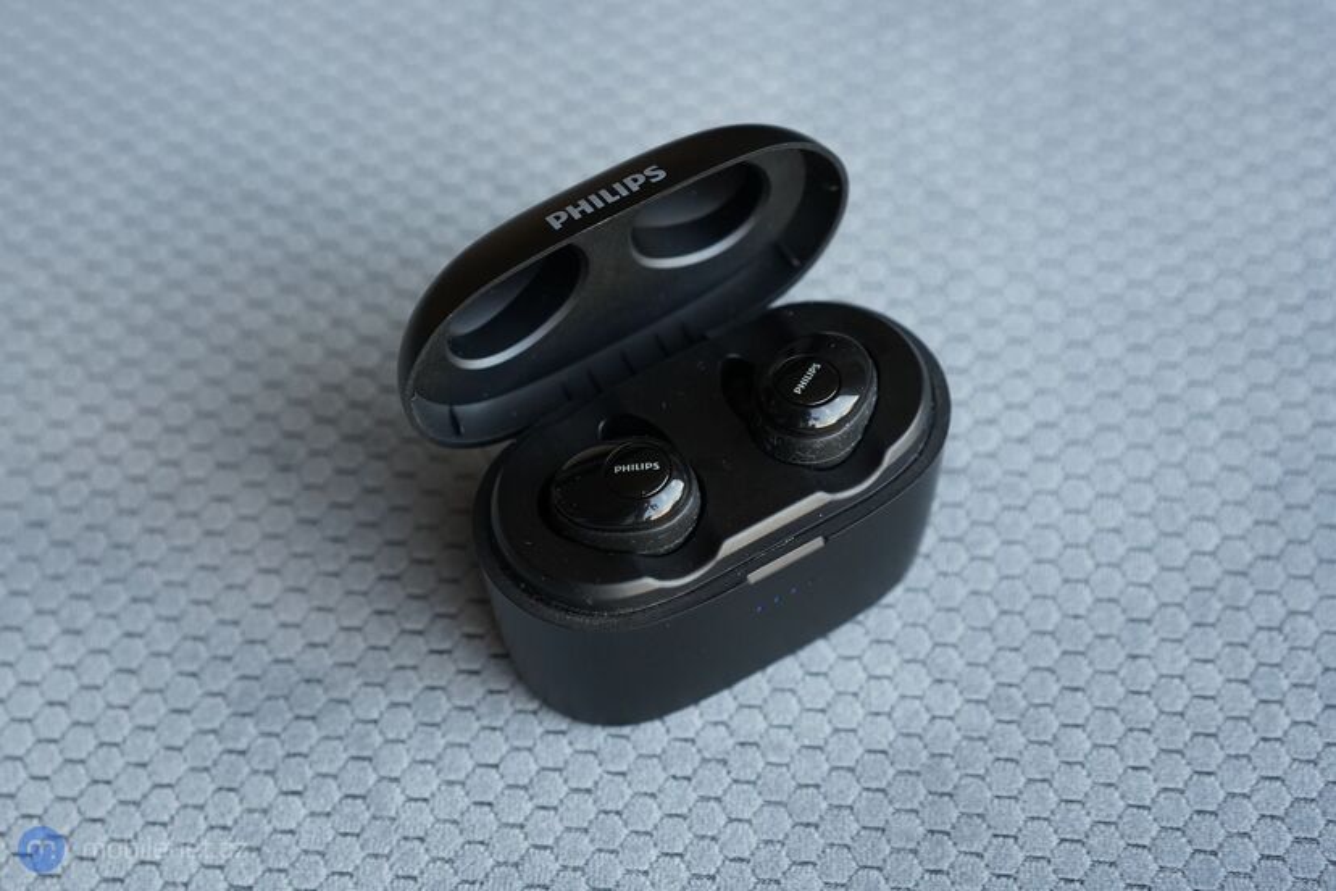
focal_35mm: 55
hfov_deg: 36.2
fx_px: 2041
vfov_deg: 24.6
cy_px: 446
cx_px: 668
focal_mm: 55
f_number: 4
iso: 1600
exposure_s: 1/250
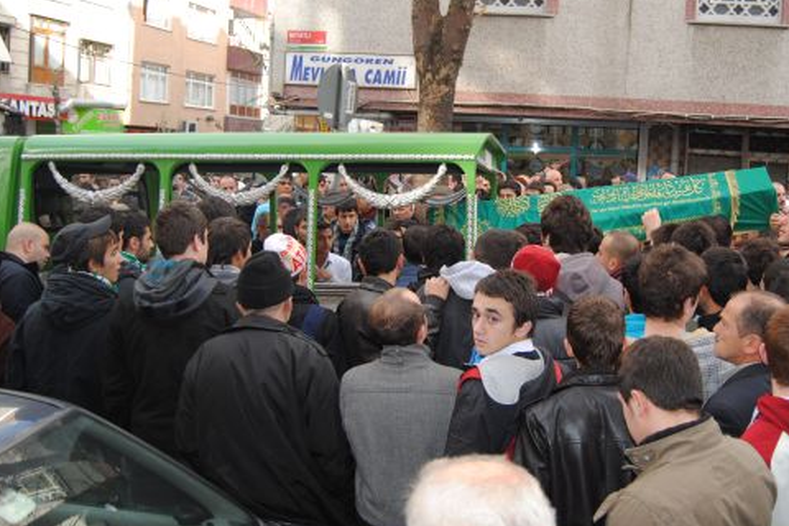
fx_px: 789
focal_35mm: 36
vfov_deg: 36.7
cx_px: 462
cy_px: 209
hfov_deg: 52.9
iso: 100
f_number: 3.5
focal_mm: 18
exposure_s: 1/200
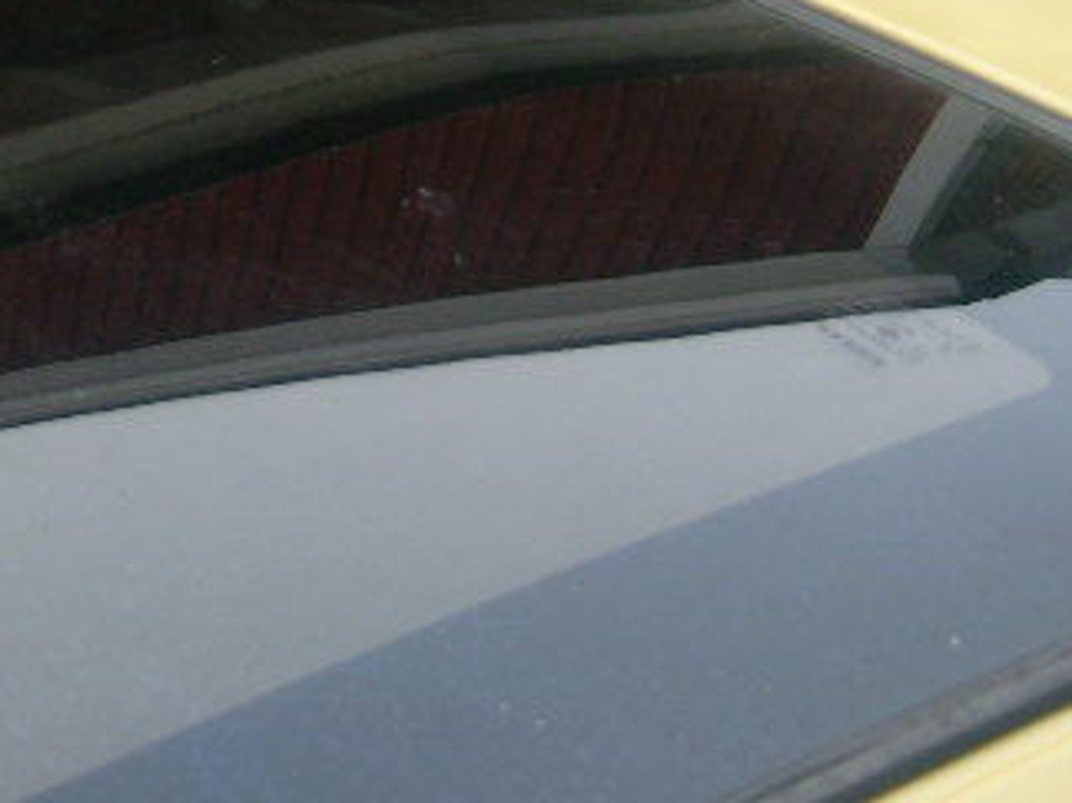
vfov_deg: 13.5
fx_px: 3374
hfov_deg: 18.1
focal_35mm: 109
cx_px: 531
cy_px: 86
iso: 50
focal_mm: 9.16
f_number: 3.4
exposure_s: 1/297
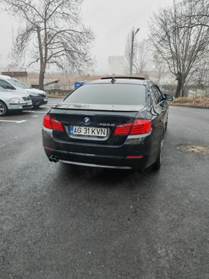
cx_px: 104
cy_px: 140
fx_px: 217
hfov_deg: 51.4
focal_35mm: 27
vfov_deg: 65.3
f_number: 1.8
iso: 50
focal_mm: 5.53
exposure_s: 1/710
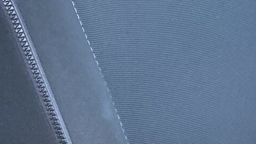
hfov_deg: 13.1
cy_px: 355
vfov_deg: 7.0
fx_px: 1113
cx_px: 166
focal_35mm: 164
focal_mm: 3.99
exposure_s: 1/121
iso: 40
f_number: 1.8
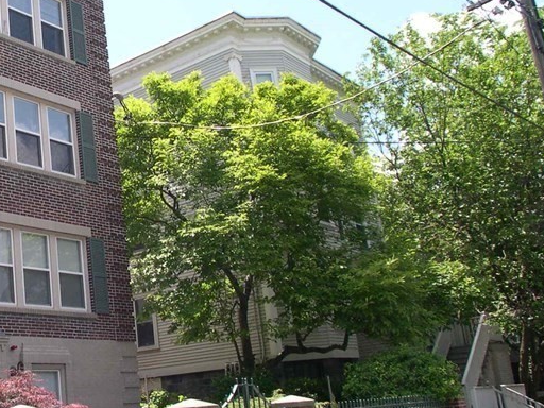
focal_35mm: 76
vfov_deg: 19.4
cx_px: 7
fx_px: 1194
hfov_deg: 24.5
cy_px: 190
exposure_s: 1/98.5
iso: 100
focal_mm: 8
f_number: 7.6
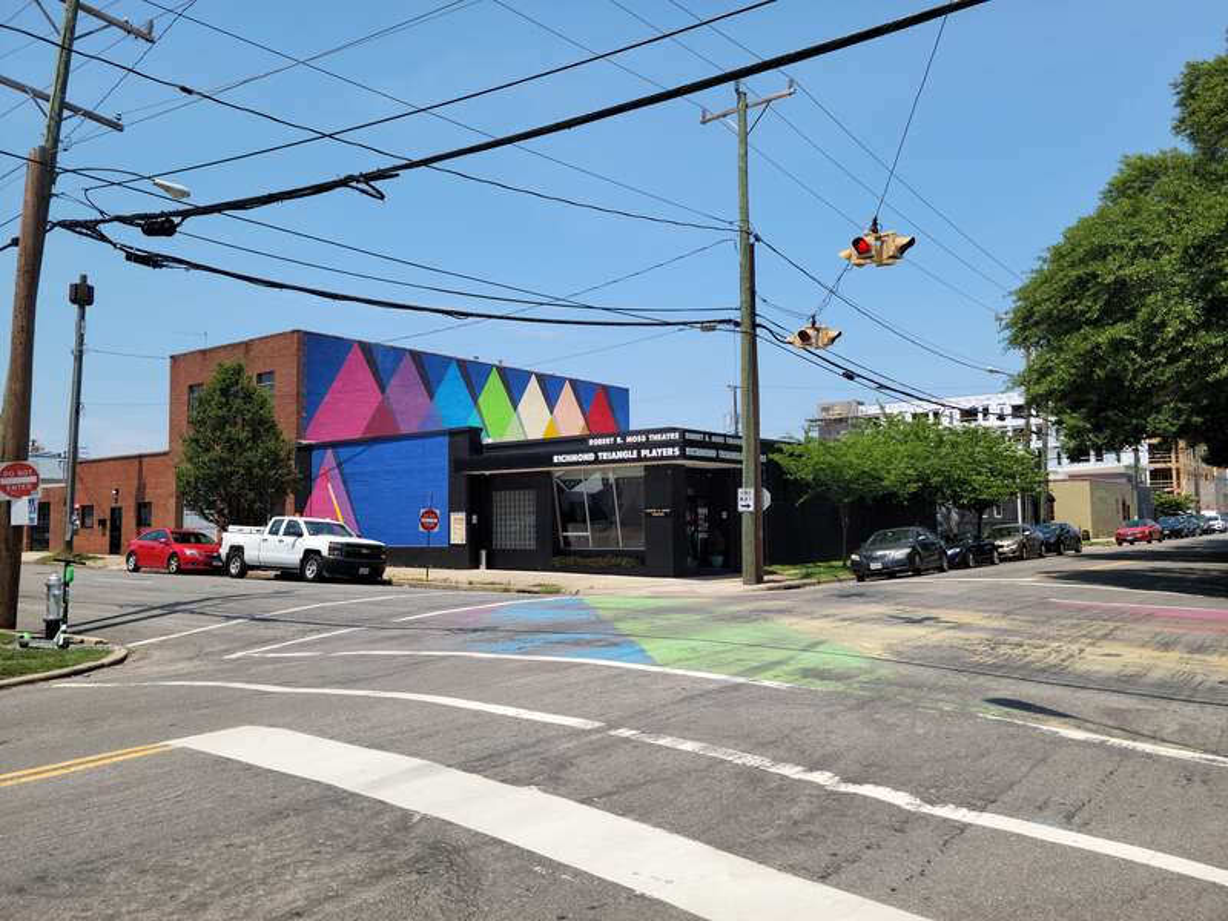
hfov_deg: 63.4
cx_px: 614
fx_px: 993
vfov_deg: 49.7
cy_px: 460
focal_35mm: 28
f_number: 2
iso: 25
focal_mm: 5.9
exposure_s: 1/914
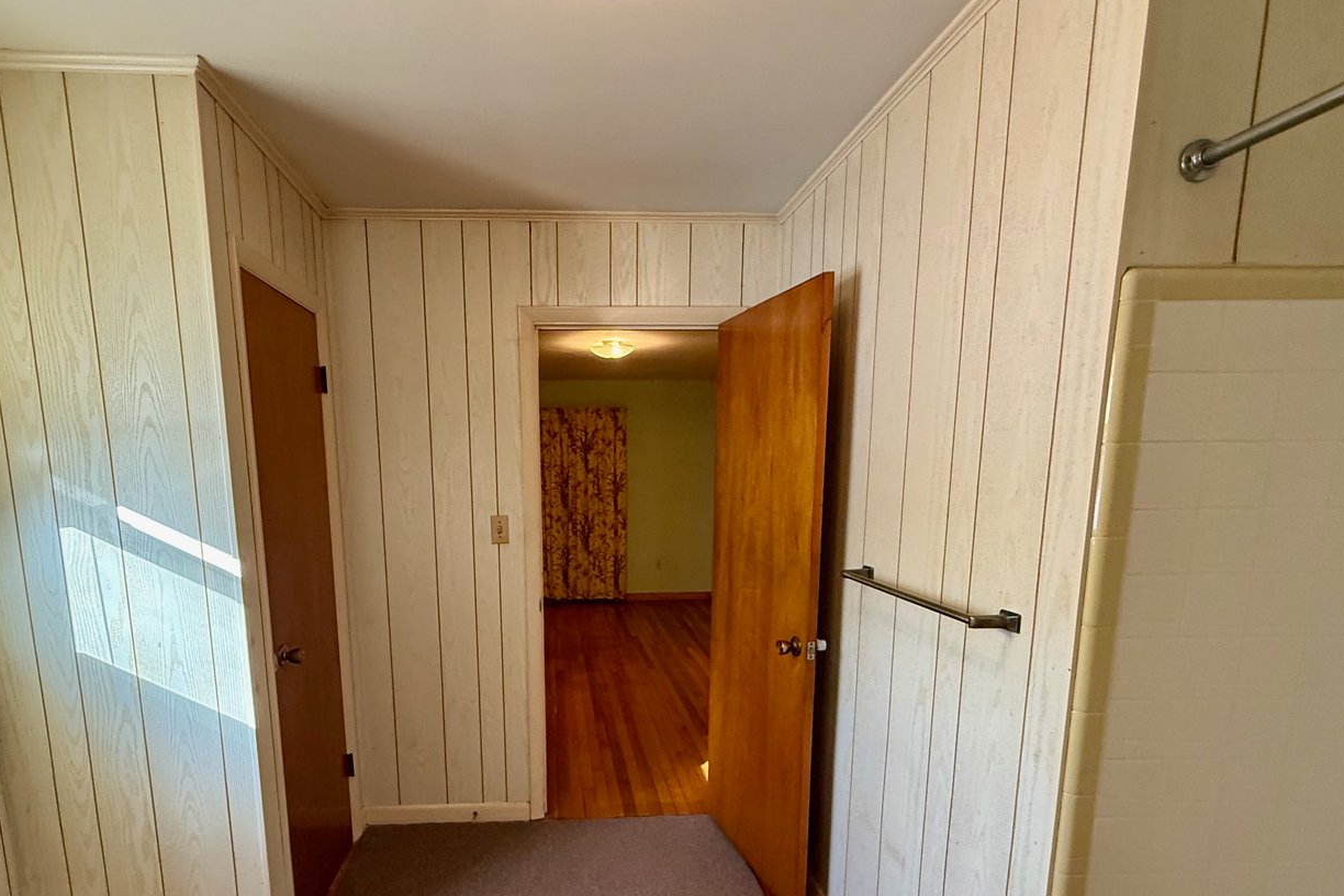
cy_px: 579
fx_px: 672
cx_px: 590
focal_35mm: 18
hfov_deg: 89.6
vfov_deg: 66.0
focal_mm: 2.22
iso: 400
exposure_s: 1/120
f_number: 2.2
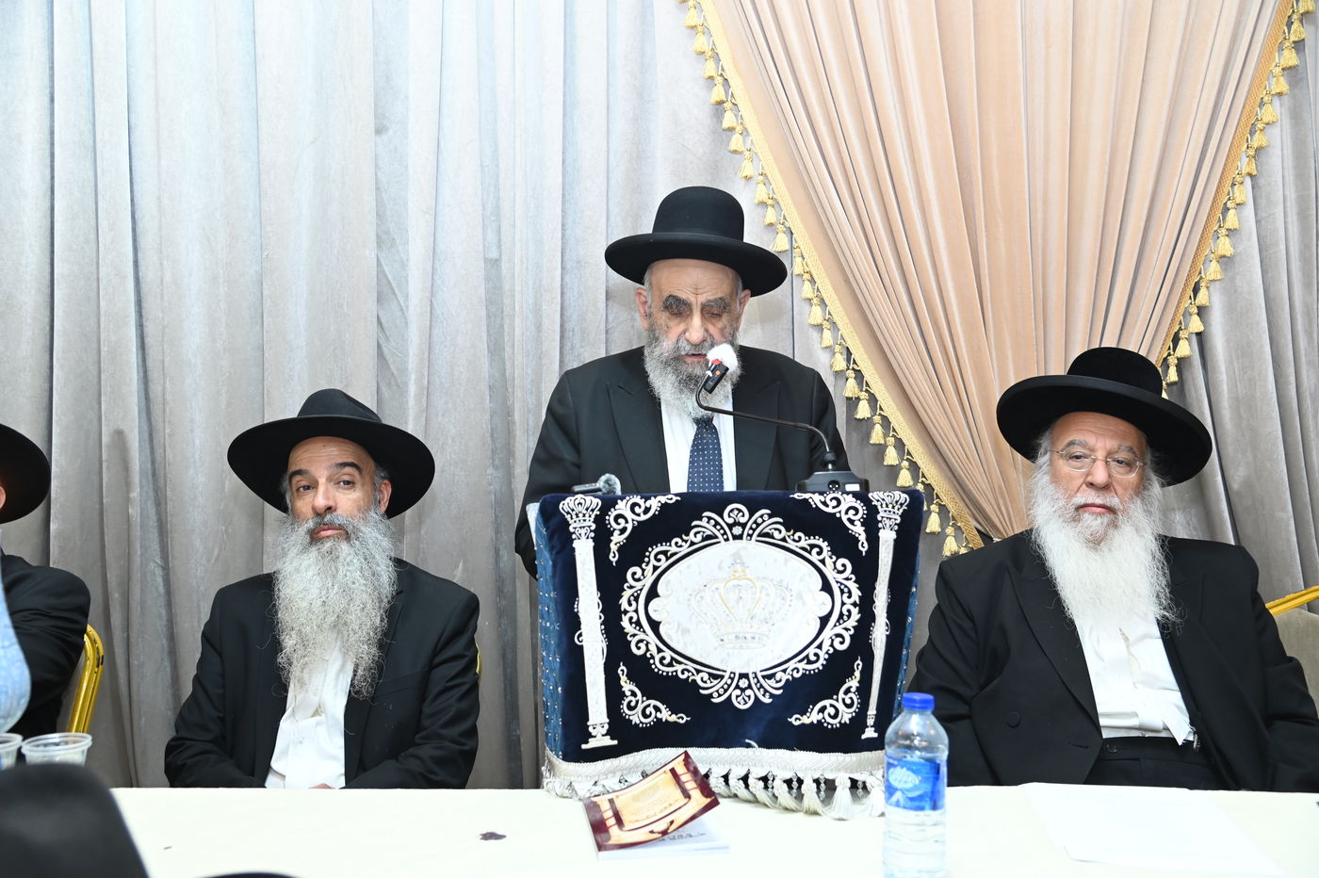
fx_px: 1282
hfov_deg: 54.5
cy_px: 439
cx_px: 660
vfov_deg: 37.8
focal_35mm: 35
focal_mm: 35
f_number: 4.5
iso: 1600
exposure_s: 1/200
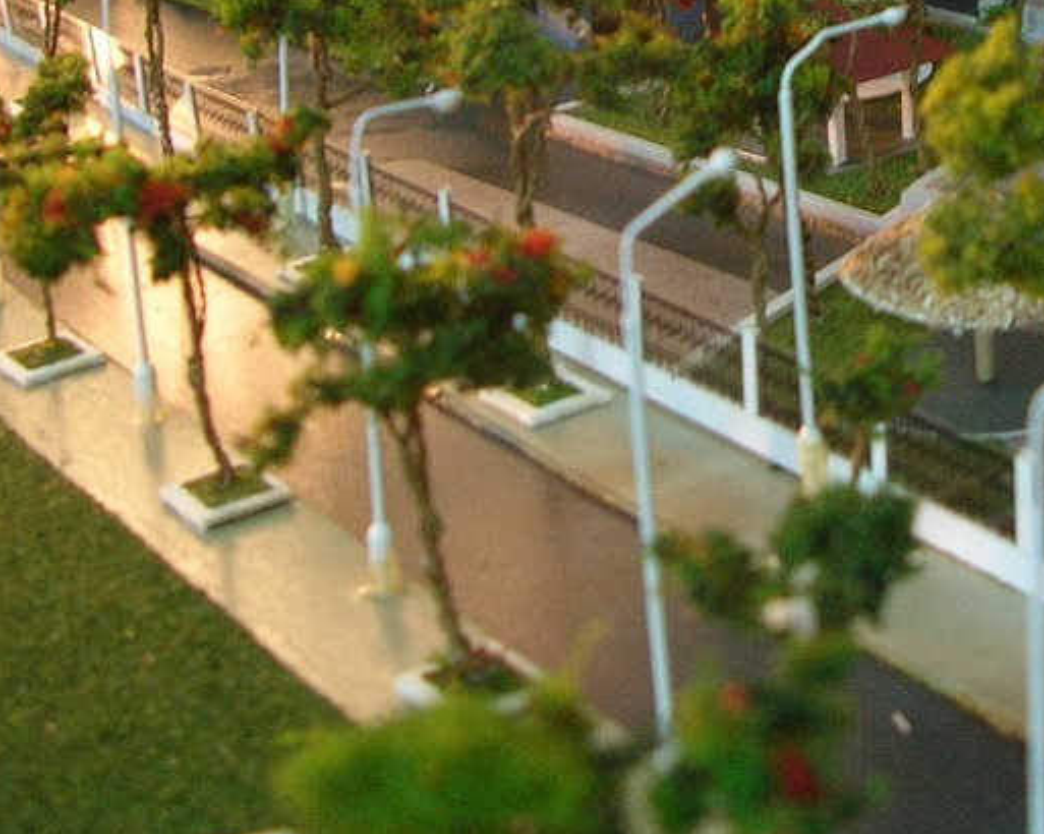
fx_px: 2471
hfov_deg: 23.1
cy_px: 47
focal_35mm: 80
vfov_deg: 18.8
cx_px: 975
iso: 90
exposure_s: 1/5.7
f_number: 2.8
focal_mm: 5.8
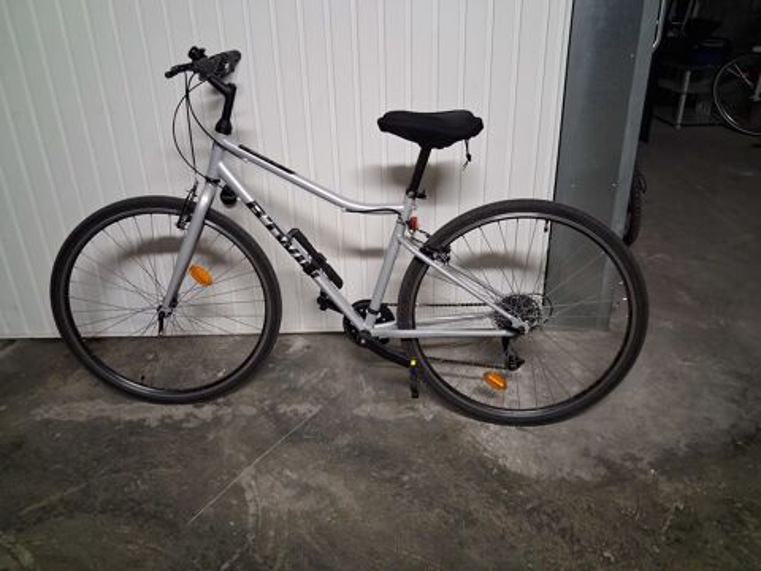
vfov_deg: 51.4
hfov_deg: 65.3
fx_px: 594
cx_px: 380
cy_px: 286
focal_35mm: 27
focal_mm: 4
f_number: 1.8
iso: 500
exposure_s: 1/25
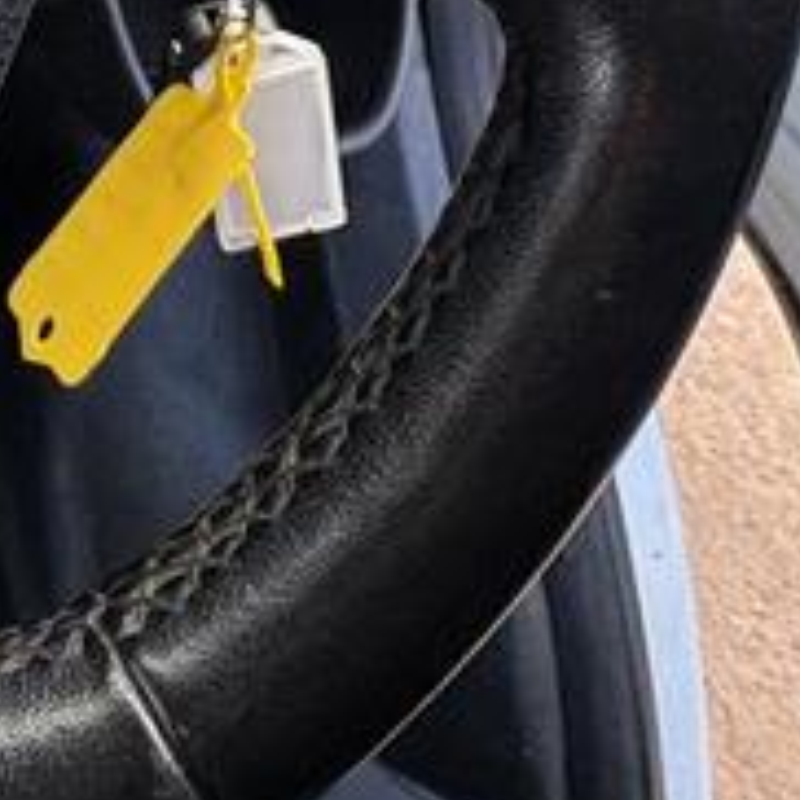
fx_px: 1595
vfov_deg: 22.5
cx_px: -233
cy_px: -435
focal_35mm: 61
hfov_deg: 24.6
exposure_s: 1/99
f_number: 2.2
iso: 200
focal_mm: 2.22
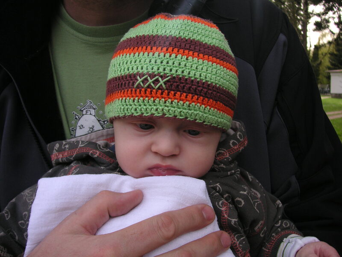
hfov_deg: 50.1
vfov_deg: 38.7
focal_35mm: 37
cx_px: 171
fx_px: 366
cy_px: 128
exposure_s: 1/350
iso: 50
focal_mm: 6.1
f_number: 2.8
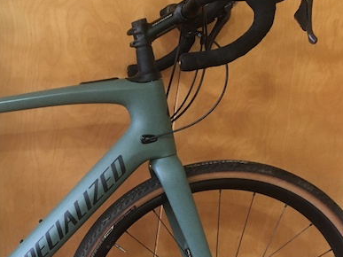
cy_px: 210
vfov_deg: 24.0
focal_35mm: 60
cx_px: -4
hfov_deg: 29.9
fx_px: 594
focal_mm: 4.15
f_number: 2.2
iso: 125
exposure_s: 1/30
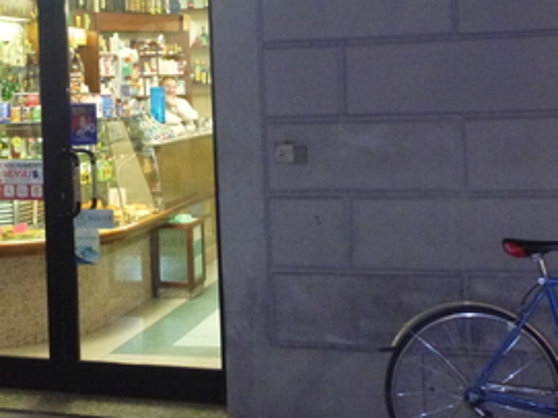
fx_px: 1257
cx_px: 68
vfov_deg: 18.7
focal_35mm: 78
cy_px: 66
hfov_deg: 24.4
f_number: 4.3
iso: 800
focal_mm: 7.8
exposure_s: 1/15
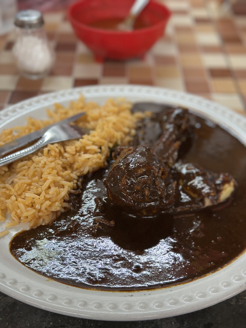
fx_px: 455
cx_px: 123
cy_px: 164
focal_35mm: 48
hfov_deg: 30.3
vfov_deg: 39.7
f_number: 1.78
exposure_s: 1/60
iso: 200
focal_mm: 6.86
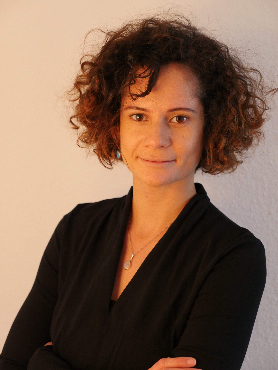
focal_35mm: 64
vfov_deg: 30.3
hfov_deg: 22.9
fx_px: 685
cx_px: 139
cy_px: 185
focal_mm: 32
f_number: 2.8
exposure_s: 1/80
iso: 2000
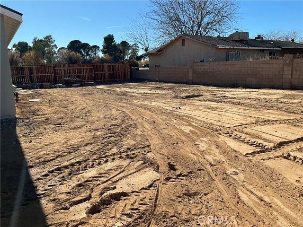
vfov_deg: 48.2
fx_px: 254
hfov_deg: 61.7
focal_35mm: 29
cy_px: 114
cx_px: 152
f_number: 1.8
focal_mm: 3
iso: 25
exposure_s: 1/1848
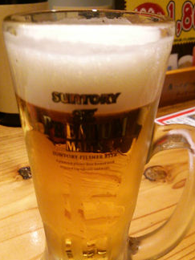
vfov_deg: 49.8
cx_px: 91
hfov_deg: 38.7
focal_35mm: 37
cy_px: 156
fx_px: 278
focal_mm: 4.06
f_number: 1.94
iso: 250
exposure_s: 1/25
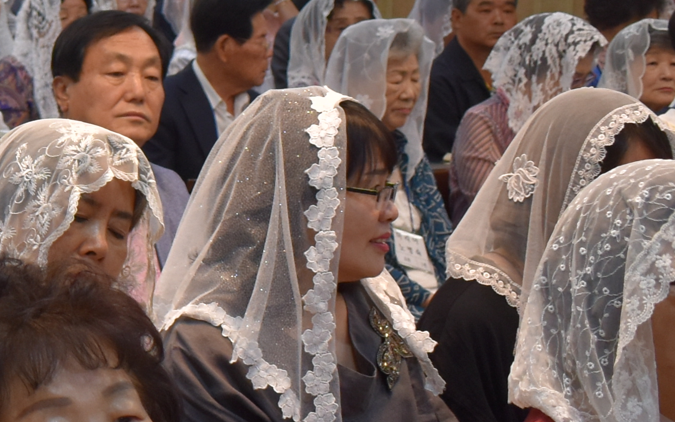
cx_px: -462
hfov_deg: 15.4
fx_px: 2208
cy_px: 51
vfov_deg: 10.9
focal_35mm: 120
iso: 400
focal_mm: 18
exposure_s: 1/60
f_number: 4
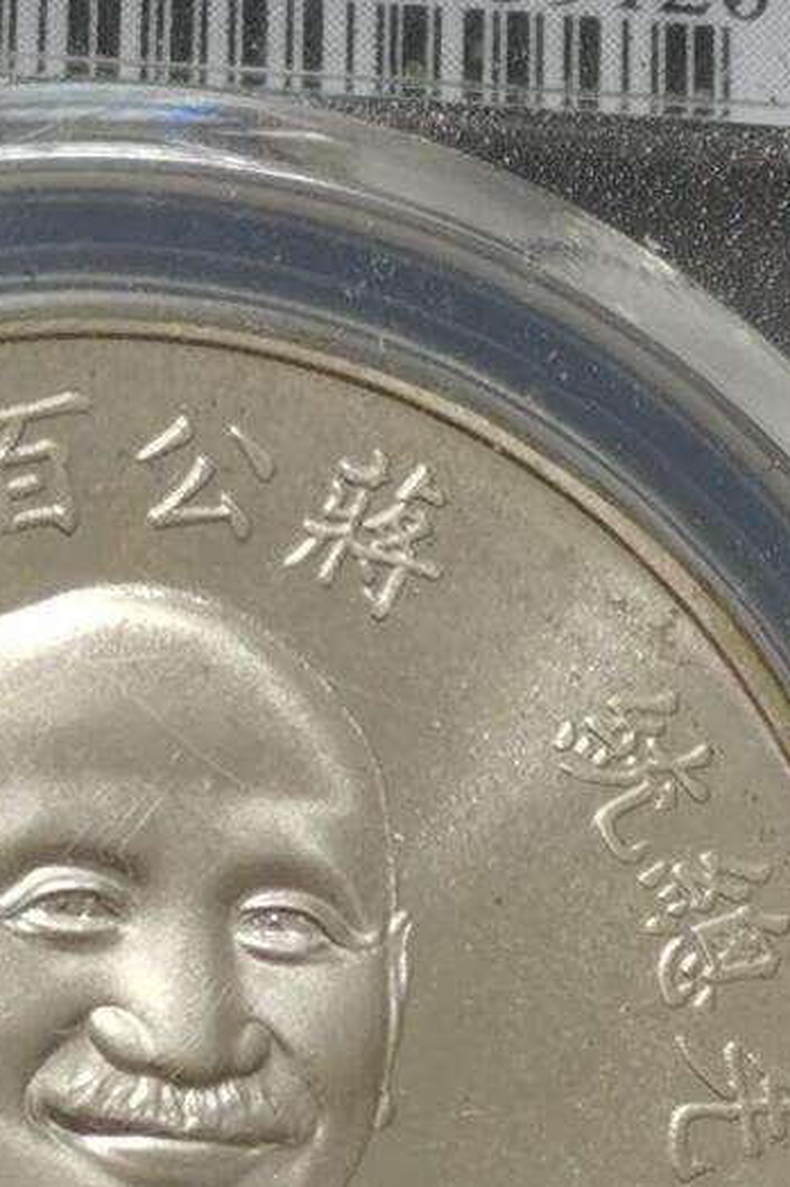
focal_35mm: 250
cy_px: 498
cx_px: 100
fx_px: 8234
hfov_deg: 5.5
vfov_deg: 8.2
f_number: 1.8
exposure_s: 1/100
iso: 50
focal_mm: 5.58
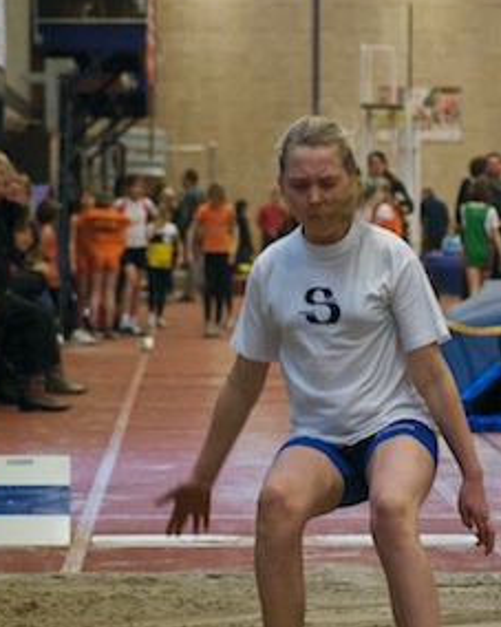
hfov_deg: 8.9
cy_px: 278
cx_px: 301
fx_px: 3208
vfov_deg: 11.2
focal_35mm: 173
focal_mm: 70
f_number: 4.5
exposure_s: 1/200
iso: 3200
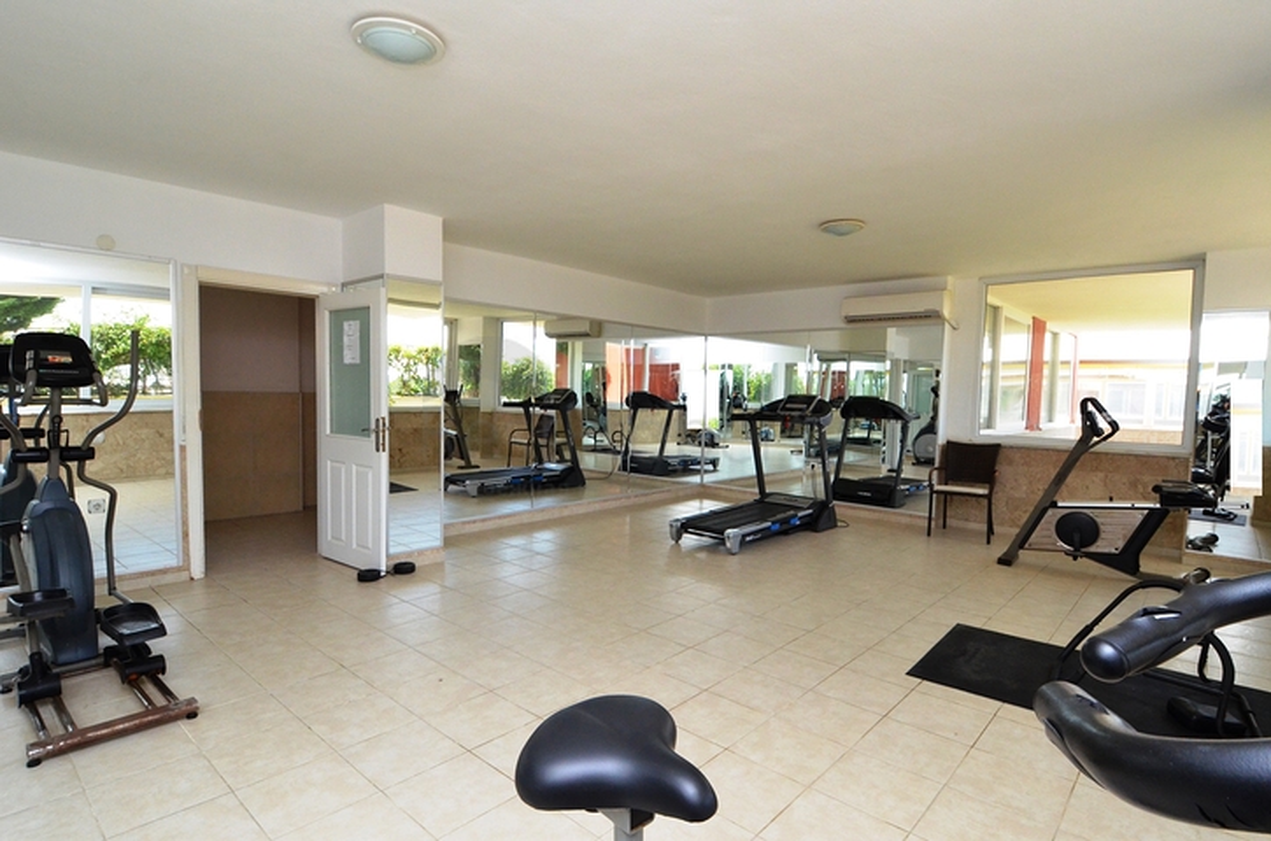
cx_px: 636
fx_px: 634
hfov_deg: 90.1
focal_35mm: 18
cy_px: 420
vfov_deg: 67.1
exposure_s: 1/250
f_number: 14
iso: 2500
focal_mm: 12
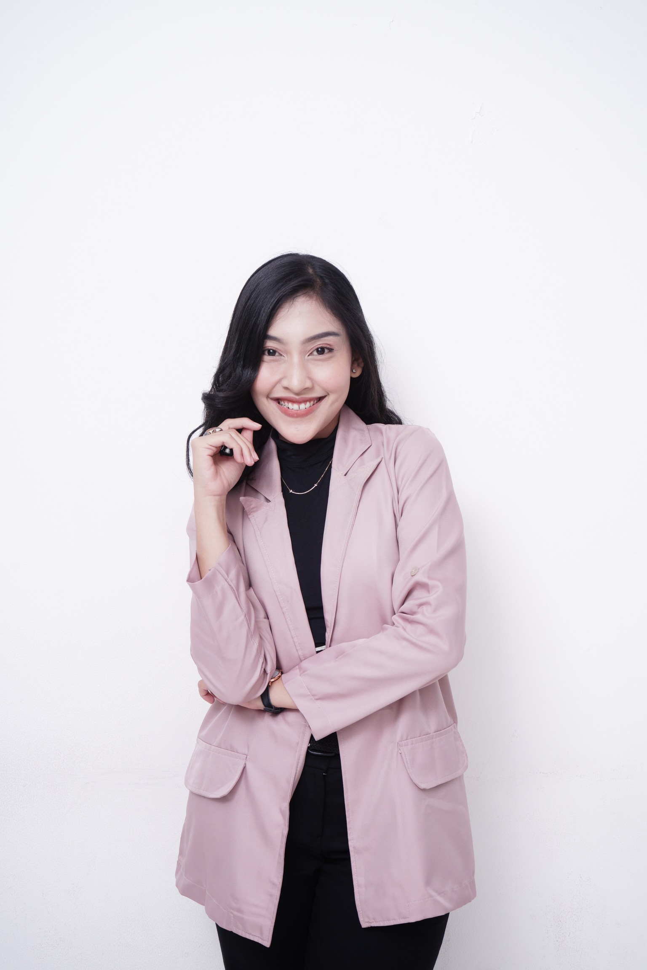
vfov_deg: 40.3
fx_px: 1321
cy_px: 485
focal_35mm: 49
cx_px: 324
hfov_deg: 27.5
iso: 320
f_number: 7.1
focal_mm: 49
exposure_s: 1/125
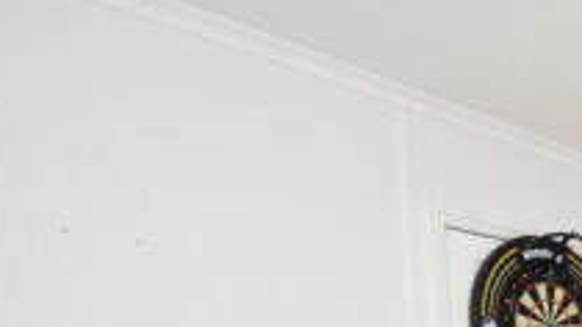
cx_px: 822
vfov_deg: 20.5
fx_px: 756
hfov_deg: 29.8
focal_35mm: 49
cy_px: 506
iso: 800
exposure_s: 1/125
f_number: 4
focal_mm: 10
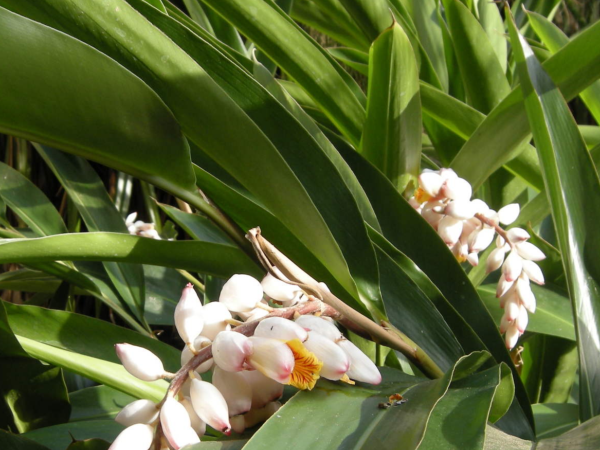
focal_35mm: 72
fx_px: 1248
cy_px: 358
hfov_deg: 27.0
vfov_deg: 20.2
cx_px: 266
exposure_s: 1/91
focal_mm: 7.5
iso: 64
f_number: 3.4
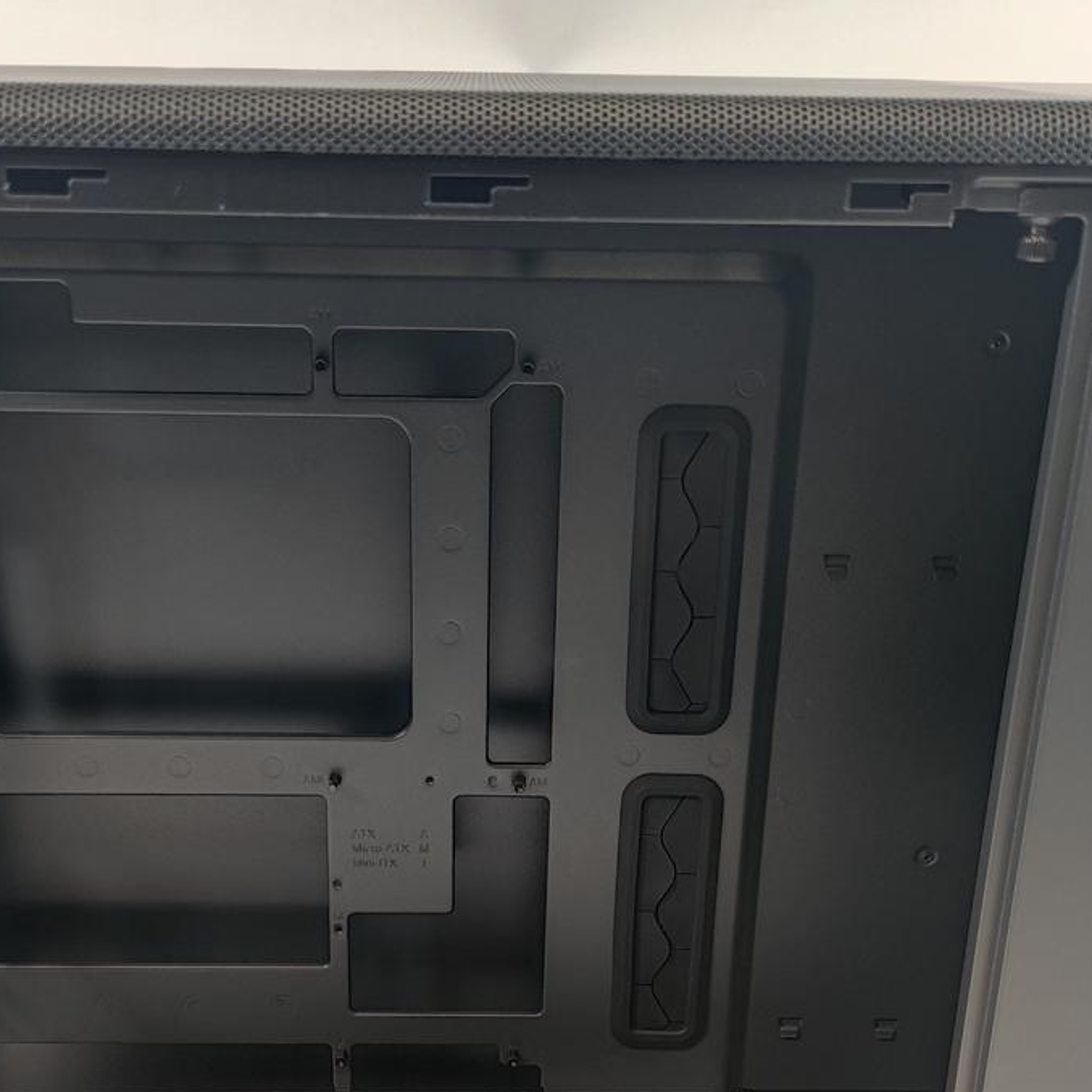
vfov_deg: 34.8
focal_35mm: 47
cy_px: 894
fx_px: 1677
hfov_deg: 36.0
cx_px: 494
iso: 390
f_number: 1.85
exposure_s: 1/33
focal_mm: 6.78
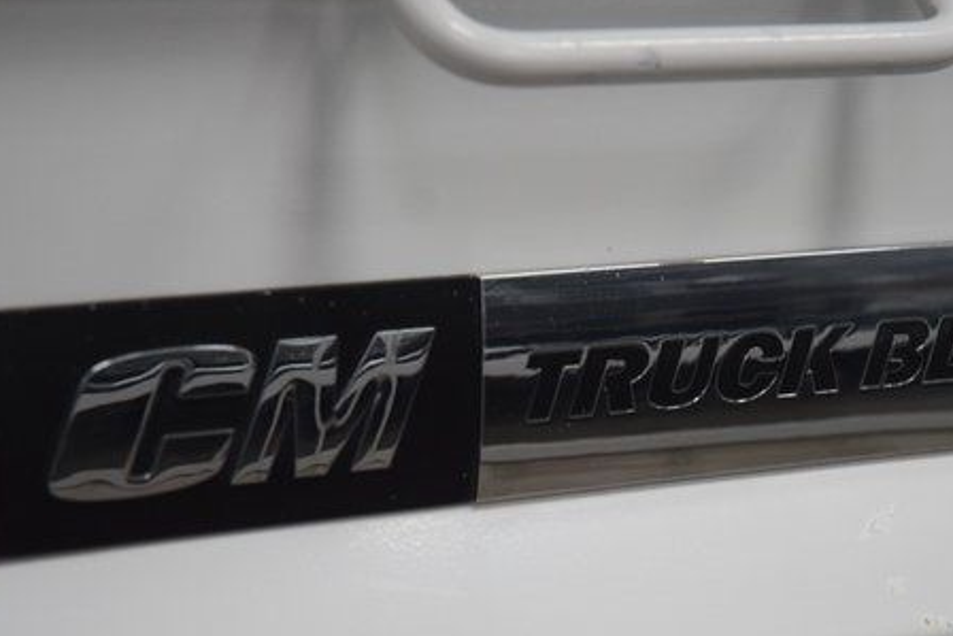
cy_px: 395
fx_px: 3972
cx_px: 587
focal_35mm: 150
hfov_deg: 13.7
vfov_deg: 9.2
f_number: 4.5
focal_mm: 70
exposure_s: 1/125
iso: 1600
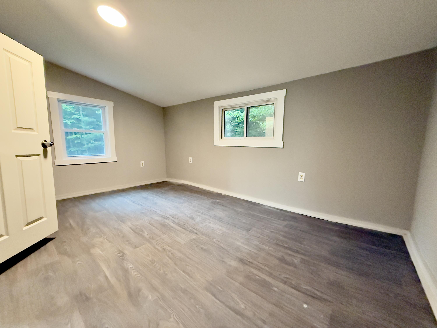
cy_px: 164
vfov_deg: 85.7
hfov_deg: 102.1
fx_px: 177
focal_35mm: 14
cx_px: 218
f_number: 2.2
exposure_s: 1/60
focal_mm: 2.22
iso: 1250
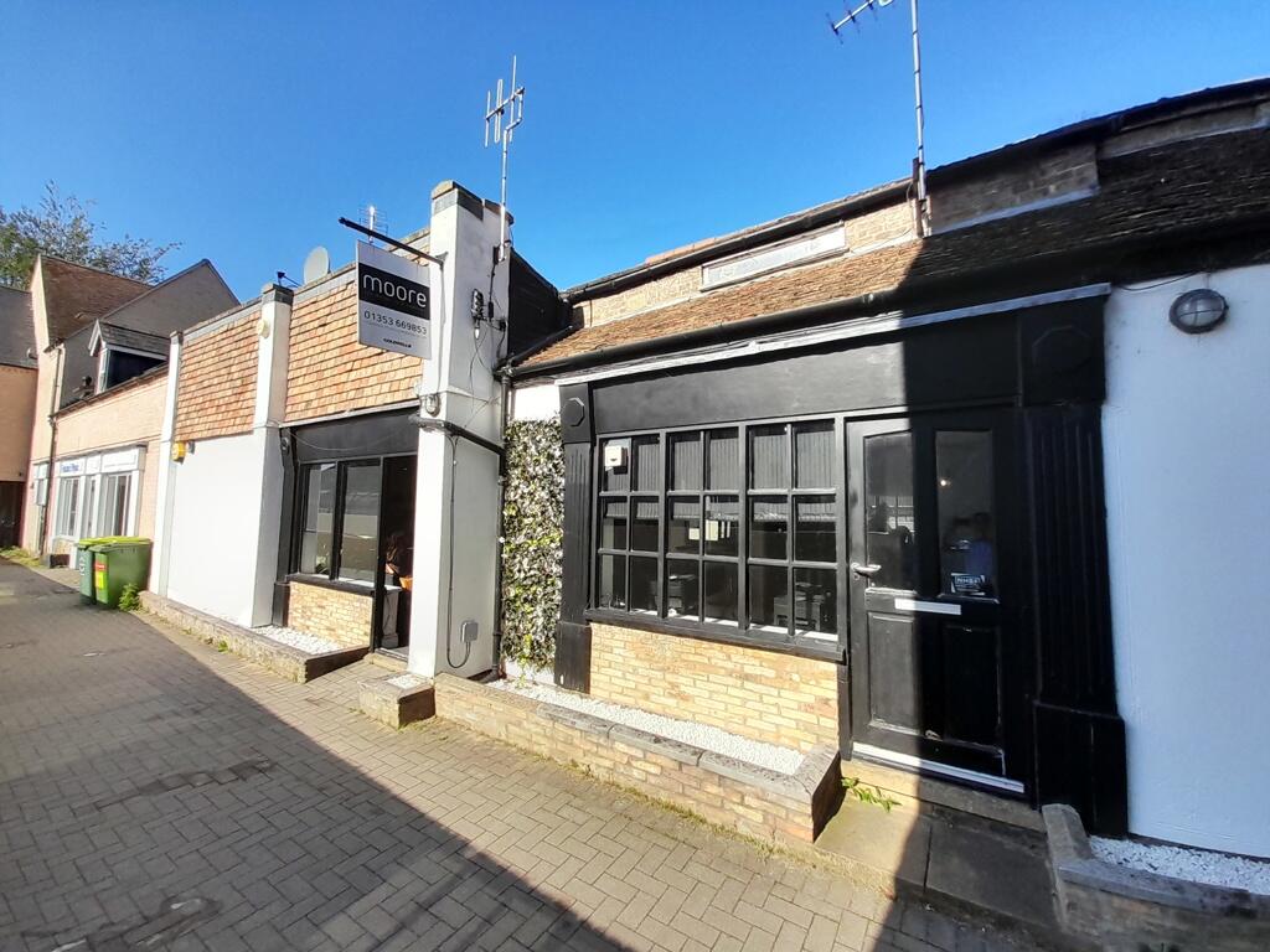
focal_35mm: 13
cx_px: 635
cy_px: 476
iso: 40
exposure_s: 1/920
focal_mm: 1.13
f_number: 2.2
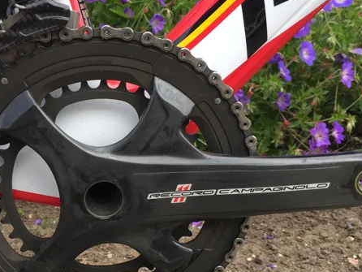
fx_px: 544
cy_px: 179
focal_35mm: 52
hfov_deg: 36.5
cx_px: 124
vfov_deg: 27.9
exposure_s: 1/599
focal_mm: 4.15
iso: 32
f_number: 2.2
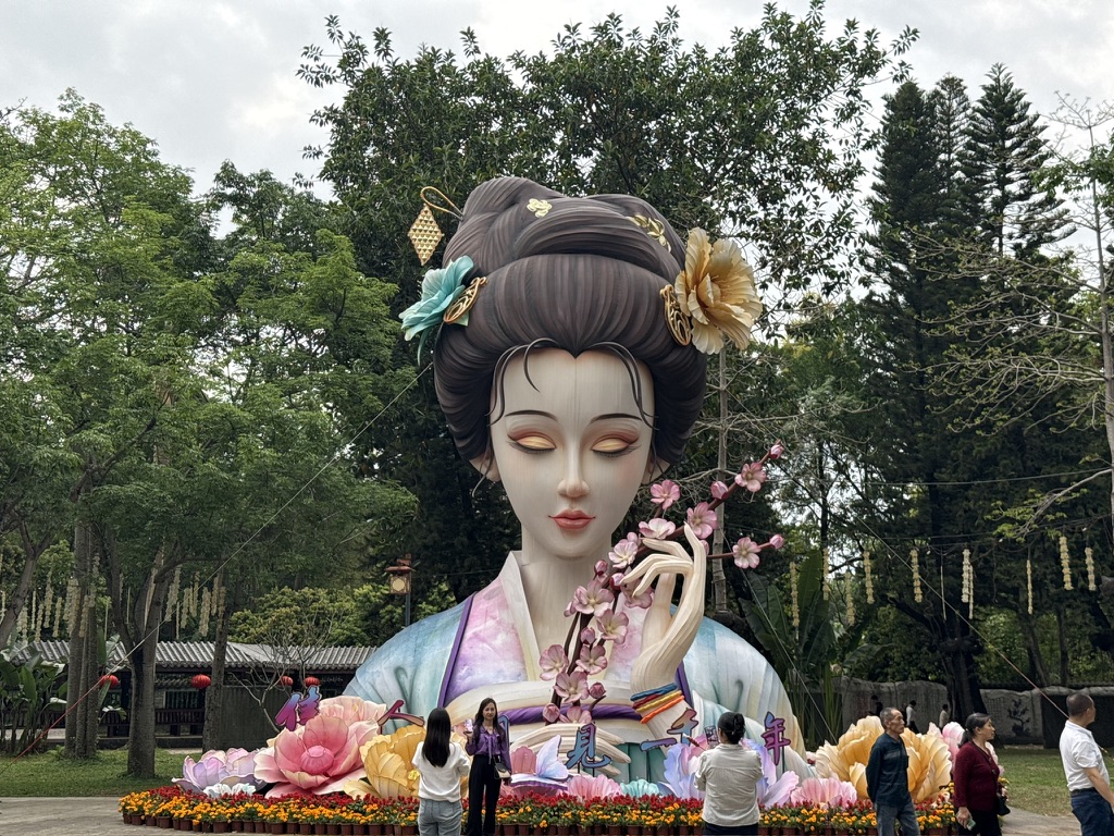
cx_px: 557
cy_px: 418
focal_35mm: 48
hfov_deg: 39.7
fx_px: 1545
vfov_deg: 30.3
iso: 80
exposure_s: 1/231
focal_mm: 6.76
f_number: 1.78
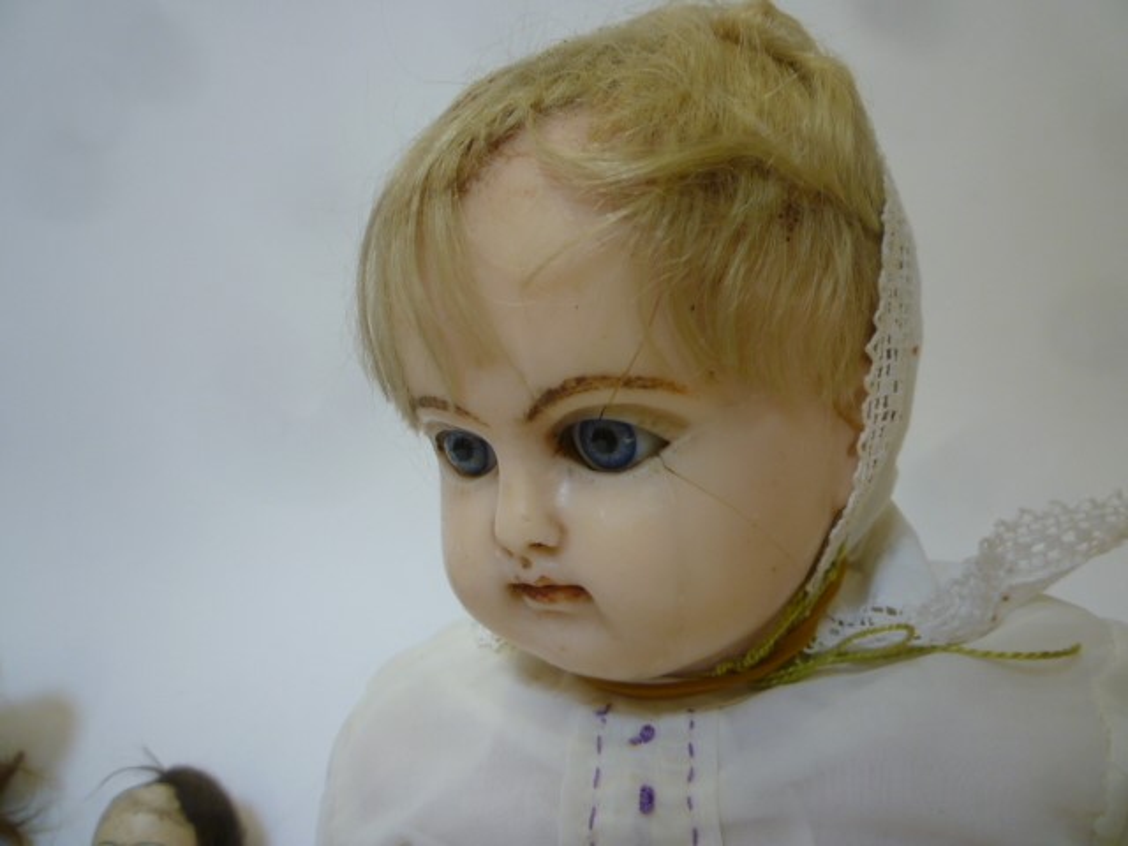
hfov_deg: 61.7
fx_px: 945
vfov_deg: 48.2
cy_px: 423
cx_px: 564
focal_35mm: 29
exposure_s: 1/30
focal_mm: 5.2
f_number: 3.3
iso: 100
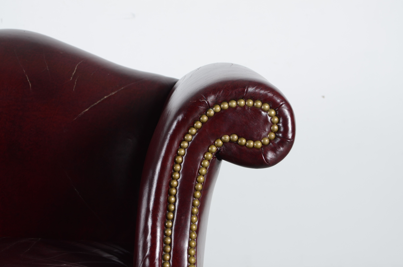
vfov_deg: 25.6
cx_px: 202
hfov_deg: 37.9
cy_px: 134
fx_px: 586
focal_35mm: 52
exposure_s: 1/125
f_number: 5.6
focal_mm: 35
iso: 100
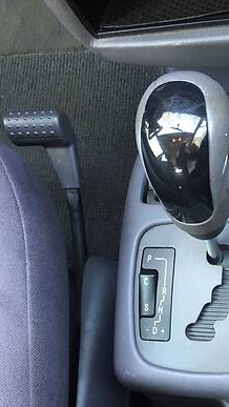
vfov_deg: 41.1
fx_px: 528
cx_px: 217
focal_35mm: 49
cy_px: 297
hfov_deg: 23.6
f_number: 2.2
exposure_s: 1/33
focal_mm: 4.2
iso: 100
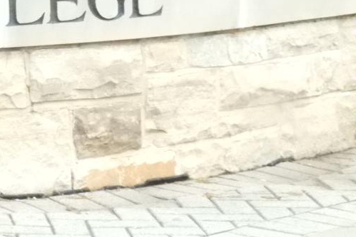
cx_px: -128
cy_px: -136
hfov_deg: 11.1
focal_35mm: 180
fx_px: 1780
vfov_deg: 7.5
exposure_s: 1/60
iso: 1600
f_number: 7.6
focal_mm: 10.7
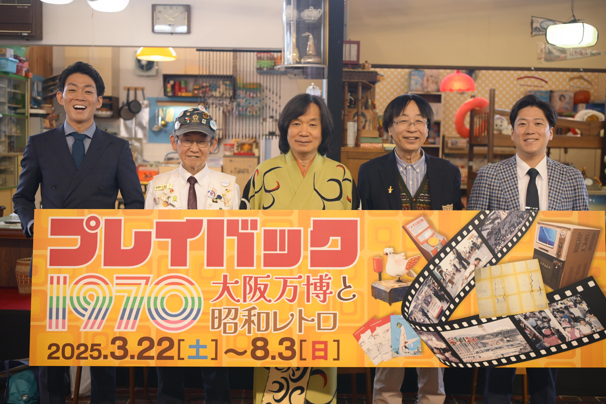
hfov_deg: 43.6
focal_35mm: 45
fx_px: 757
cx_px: 303
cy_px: 202
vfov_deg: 29.9
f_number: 3.5
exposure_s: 1/125
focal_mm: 45
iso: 1250
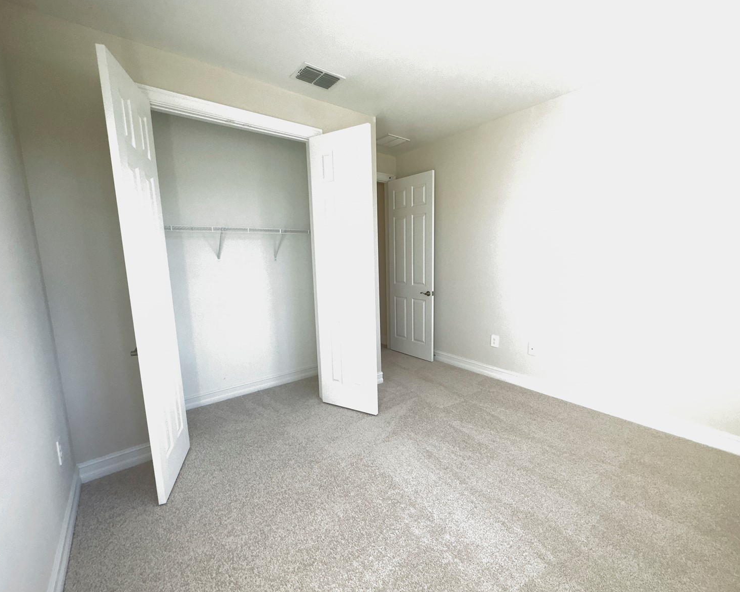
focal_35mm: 15
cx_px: 385
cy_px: 301
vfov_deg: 84.0
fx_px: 328
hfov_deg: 96.8
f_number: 2.2
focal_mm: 2.22
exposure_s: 1/120
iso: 200
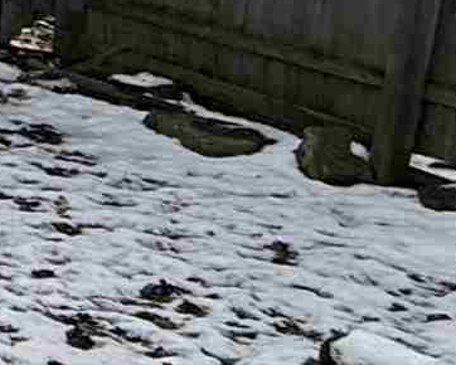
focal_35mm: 116
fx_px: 1566
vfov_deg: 12.7
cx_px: -1097
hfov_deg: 9.7
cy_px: -147
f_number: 2.2
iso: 64
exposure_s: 1/393
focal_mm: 2.22
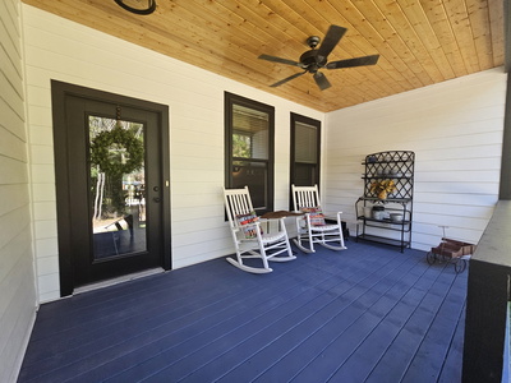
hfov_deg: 106.2
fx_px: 192
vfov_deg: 89.9
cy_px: 192
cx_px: 256
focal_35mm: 13
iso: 320
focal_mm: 2.2
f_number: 2.2
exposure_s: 1/359
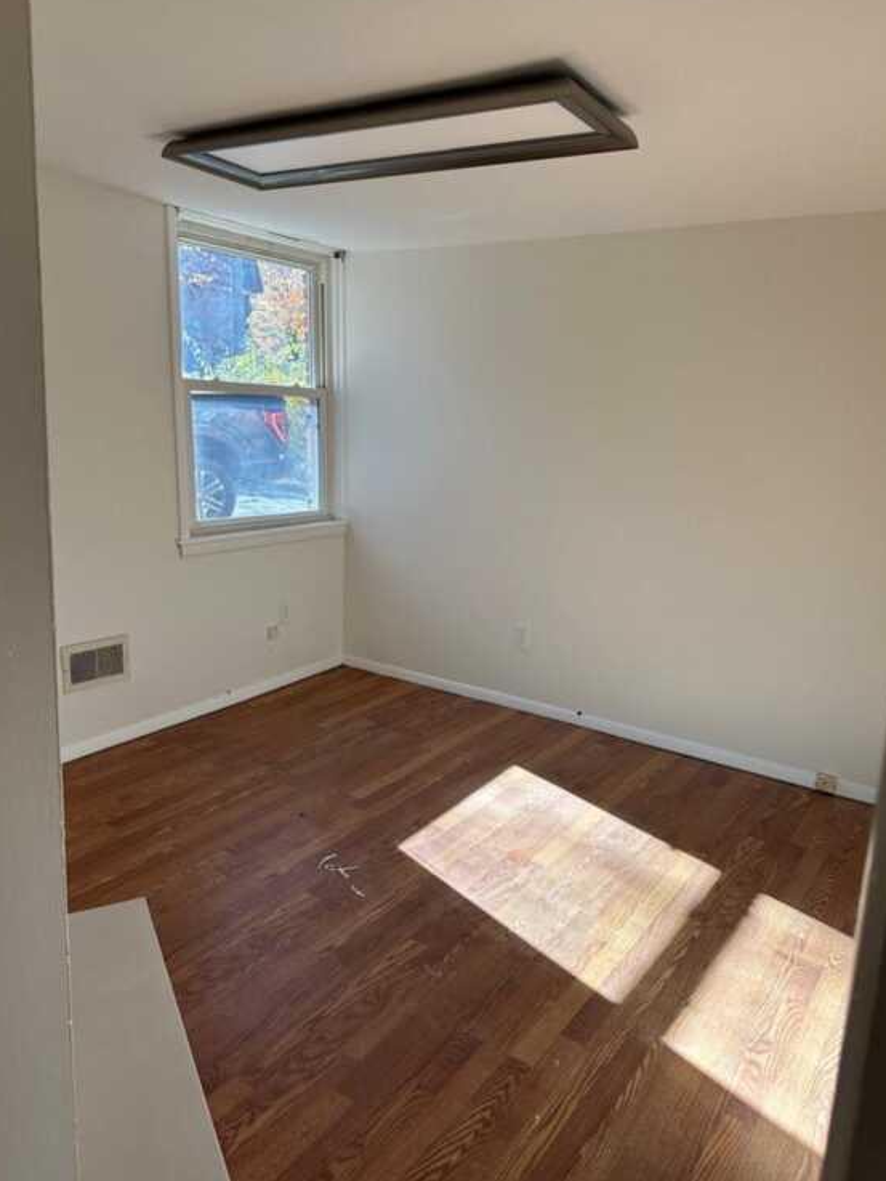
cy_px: 593
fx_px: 853
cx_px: 444
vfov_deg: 69.4
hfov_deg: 54.9
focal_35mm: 25
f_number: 1.78
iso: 80
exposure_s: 1/307
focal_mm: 6.86
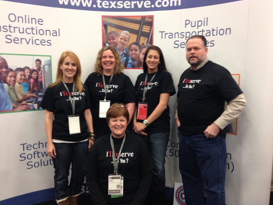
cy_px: 102
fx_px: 268
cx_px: 139
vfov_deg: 41.8
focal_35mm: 34
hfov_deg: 54.0
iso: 125
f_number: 2.4
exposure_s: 1/20
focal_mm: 4.12
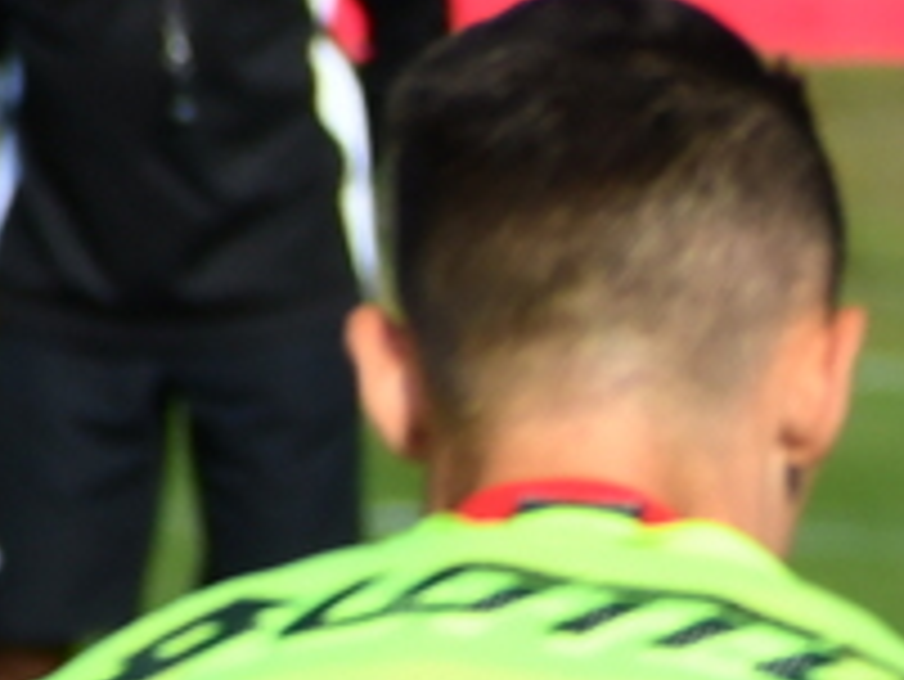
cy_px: 1448
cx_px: 2685
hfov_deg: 0.9
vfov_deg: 0.6
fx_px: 59996
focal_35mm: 2296
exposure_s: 1/2000
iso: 400
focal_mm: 200
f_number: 7.1
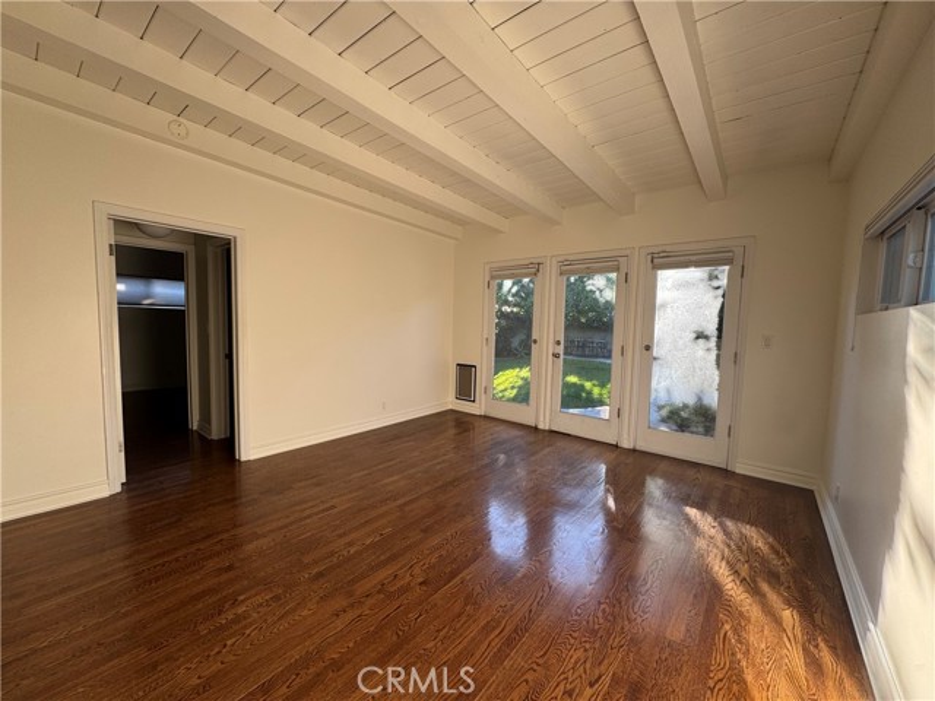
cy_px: 350
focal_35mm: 14
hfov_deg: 102.1
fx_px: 378
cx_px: 468
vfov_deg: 85.7
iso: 50
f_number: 2.2
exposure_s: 1/99
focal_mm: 2.22
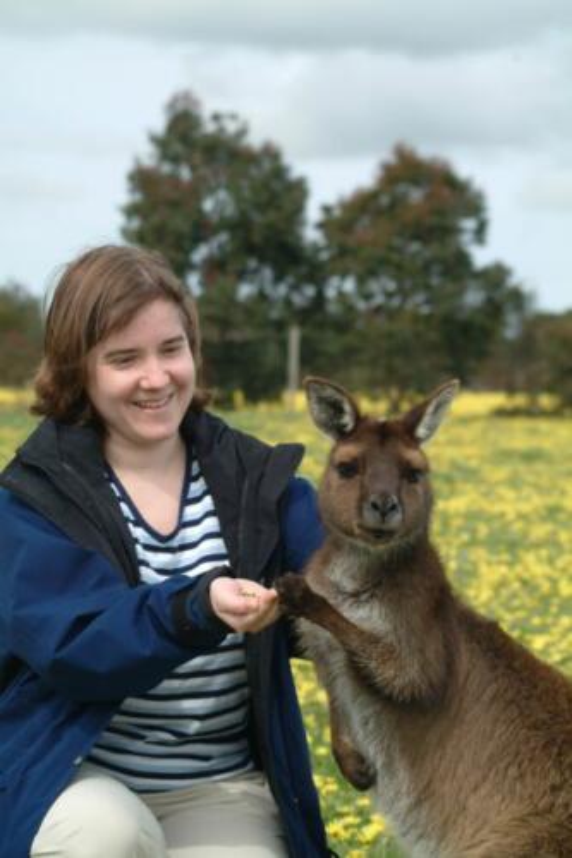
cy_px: 429
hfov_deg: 14.5
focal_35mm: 94
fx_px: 2254
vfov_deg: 21.6
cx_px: 286
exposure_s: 1/90
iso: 100
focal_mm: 63
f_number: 4.8
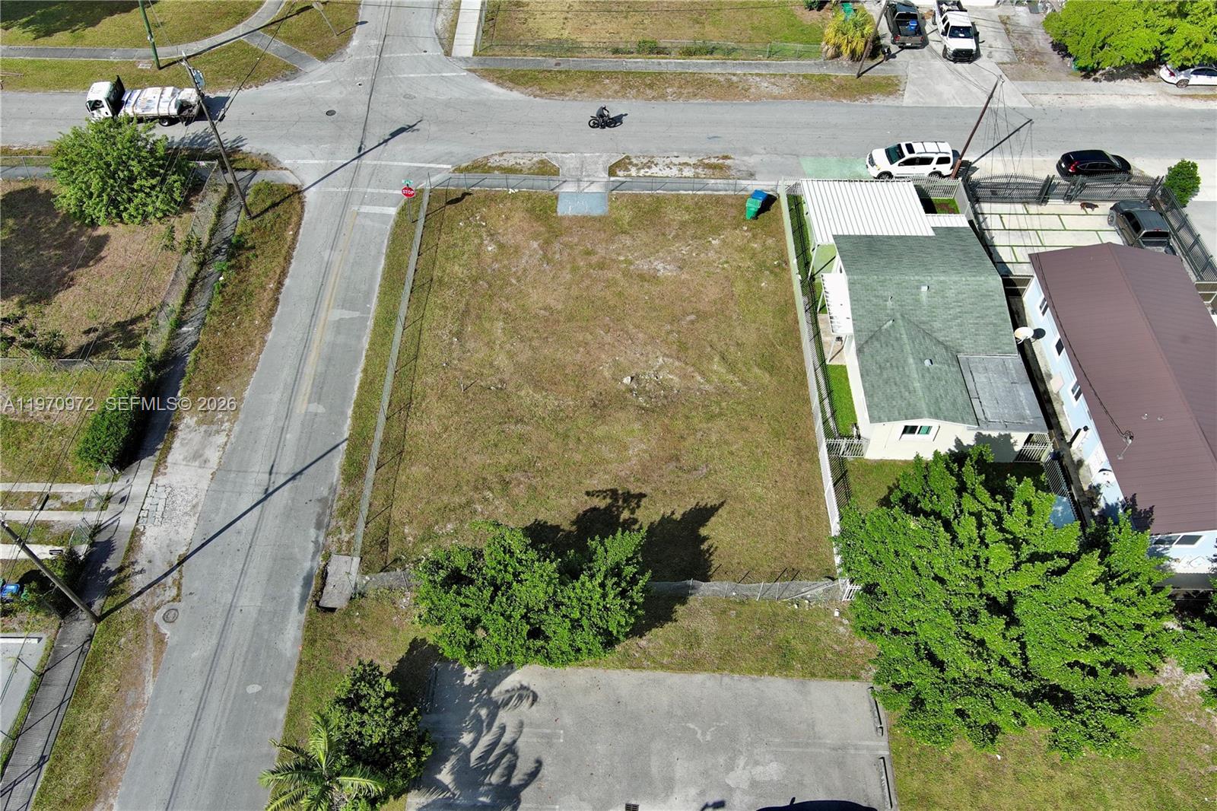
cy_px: 406
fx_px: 980
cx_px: 608
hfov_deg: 63.7
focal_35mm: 29
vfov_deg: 44.9
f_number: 2.8
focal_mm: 10.57
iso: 100
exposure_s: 1/1318
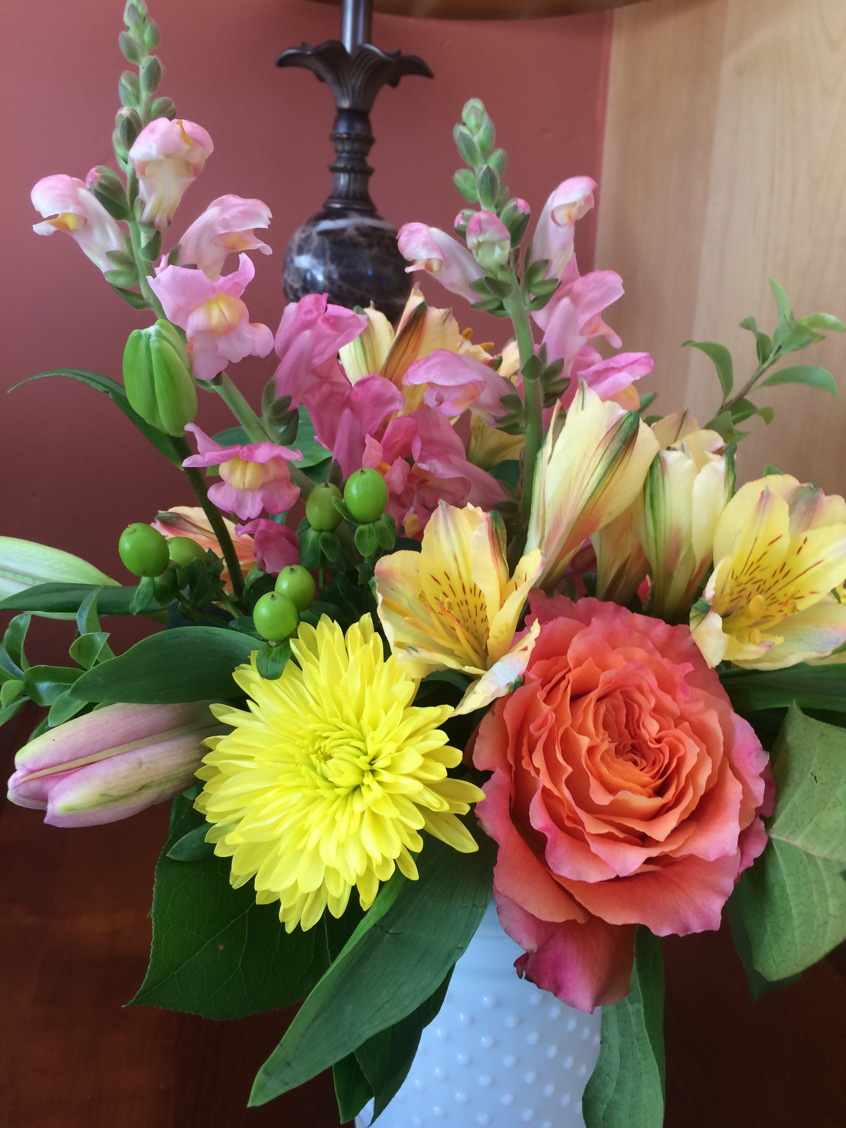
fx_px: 945
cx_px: 423
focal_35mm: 29
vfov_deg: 61.7
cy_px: 564
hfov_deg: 48.2
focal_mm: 4.15
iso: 40
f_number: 2.2
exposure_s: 1/30
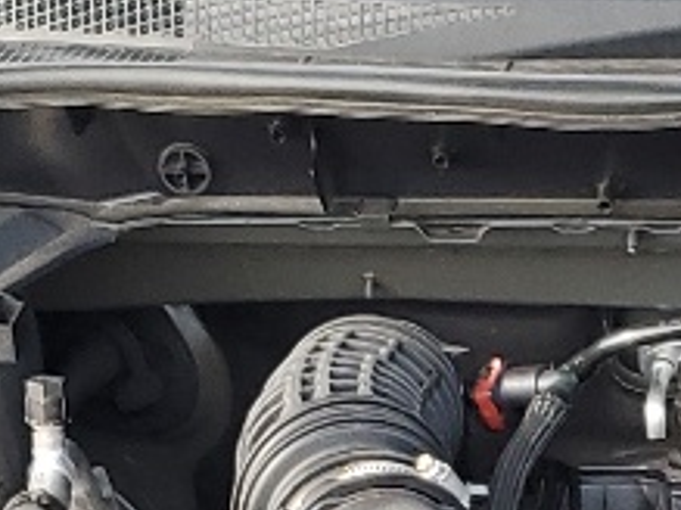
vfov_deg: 7.6
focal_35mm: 190
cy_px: 837
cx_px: 1039
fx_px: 3736
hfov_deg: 10.1
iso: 50
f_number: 1.5
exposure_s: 1/323
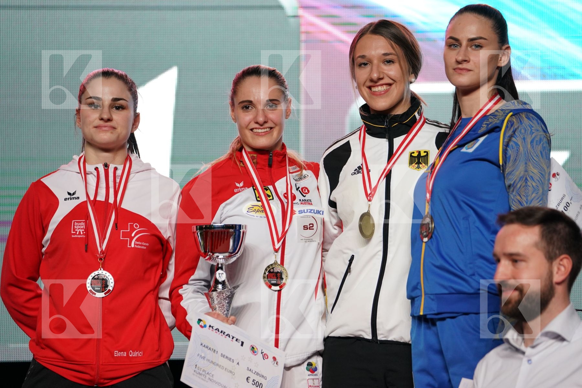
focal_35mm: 167
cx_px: 291
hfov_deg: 12.3
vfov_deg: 8.2
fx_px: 2700
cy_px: 194
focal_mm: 167
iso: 1600
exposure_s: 1/250
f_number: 2.8
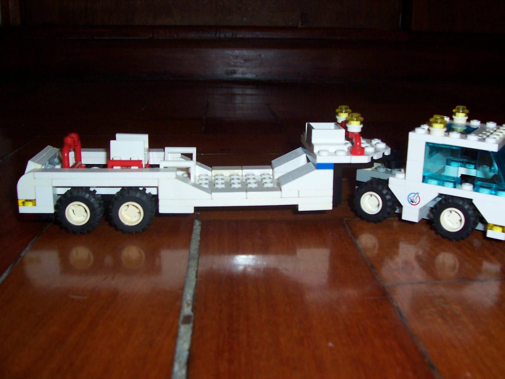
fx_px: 554
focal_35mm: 38
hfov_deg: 48.9
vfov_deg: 37.7
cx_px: 270
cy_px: 169
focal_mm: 5.6
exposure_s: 1/60
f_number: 2.7
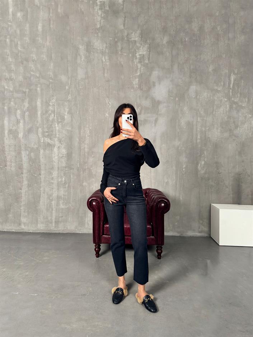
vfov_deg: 71.6
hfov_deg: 56.8
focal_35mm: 24
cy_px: 168
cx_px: 126
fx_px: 234
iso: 200
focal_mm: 6.76
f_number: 1.78
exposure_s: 1/95
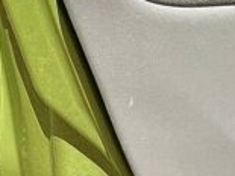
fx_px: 909
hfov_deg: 13.2
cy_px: -26
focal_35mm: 134
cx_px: 428
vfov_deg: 10.9
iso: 32
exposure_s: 1/4115
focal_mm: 4.25
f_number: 1.8
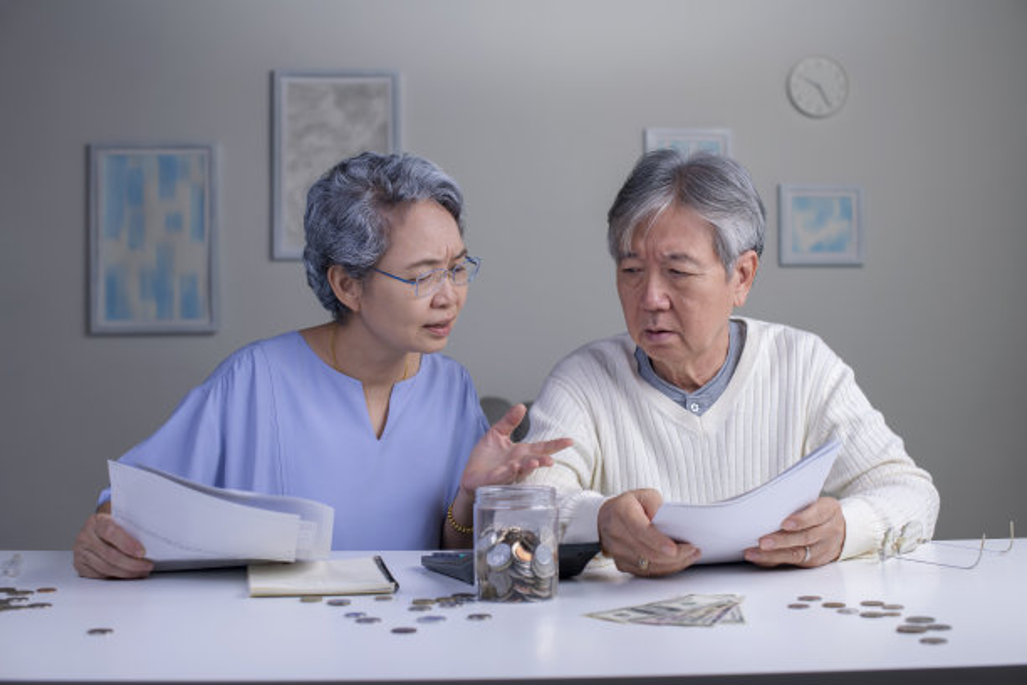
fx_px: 1426
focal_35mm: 50
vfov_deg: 27.0
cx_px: 514
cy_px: 342
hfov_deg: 39.6
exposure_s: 1/80
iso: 200
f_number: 5.6
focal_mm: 50
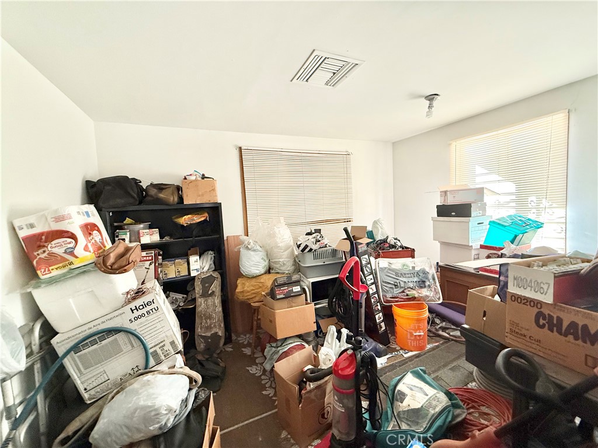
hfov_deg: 102.1
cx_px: 299
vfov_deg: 85.7
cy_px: 224
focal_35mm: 14
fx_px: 242
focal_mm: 2.22
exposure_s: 1/60
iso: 250
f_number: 2.2
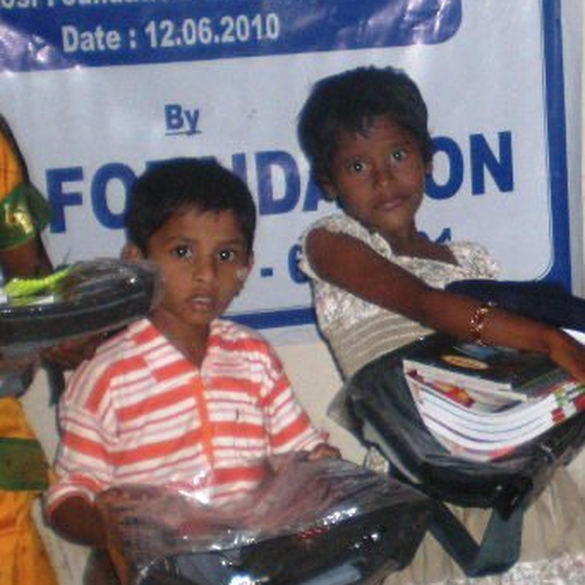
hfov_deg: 16.7
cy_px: 182
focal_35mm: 101
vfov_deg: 17.2
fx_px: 1931
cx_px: 631
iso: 207
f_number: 3.1
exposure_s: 1/60
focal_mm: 6.3
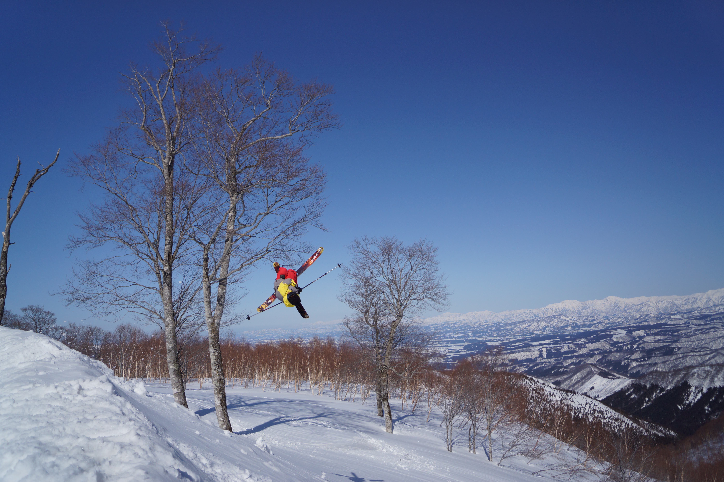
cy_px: 241
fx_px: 543
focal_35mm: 27
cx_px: 362
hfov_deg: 67.4
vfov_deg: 47.9
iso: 100
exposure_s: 1/4000
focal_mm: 18
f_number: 3.5
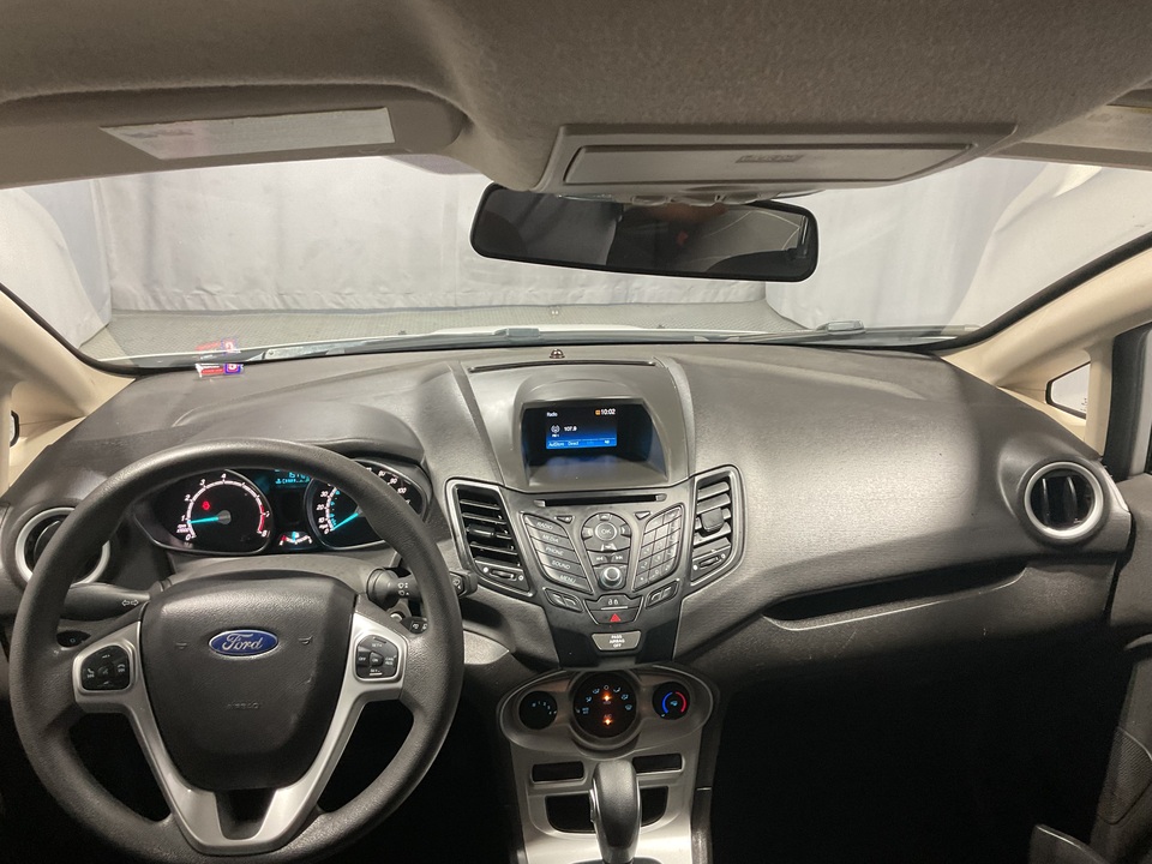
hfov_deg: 61.7
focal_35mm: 29
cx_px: 576
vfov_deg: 48.2
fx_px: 965
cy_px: 432
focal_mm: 3
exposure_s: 1/60
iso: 125
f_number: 1.8
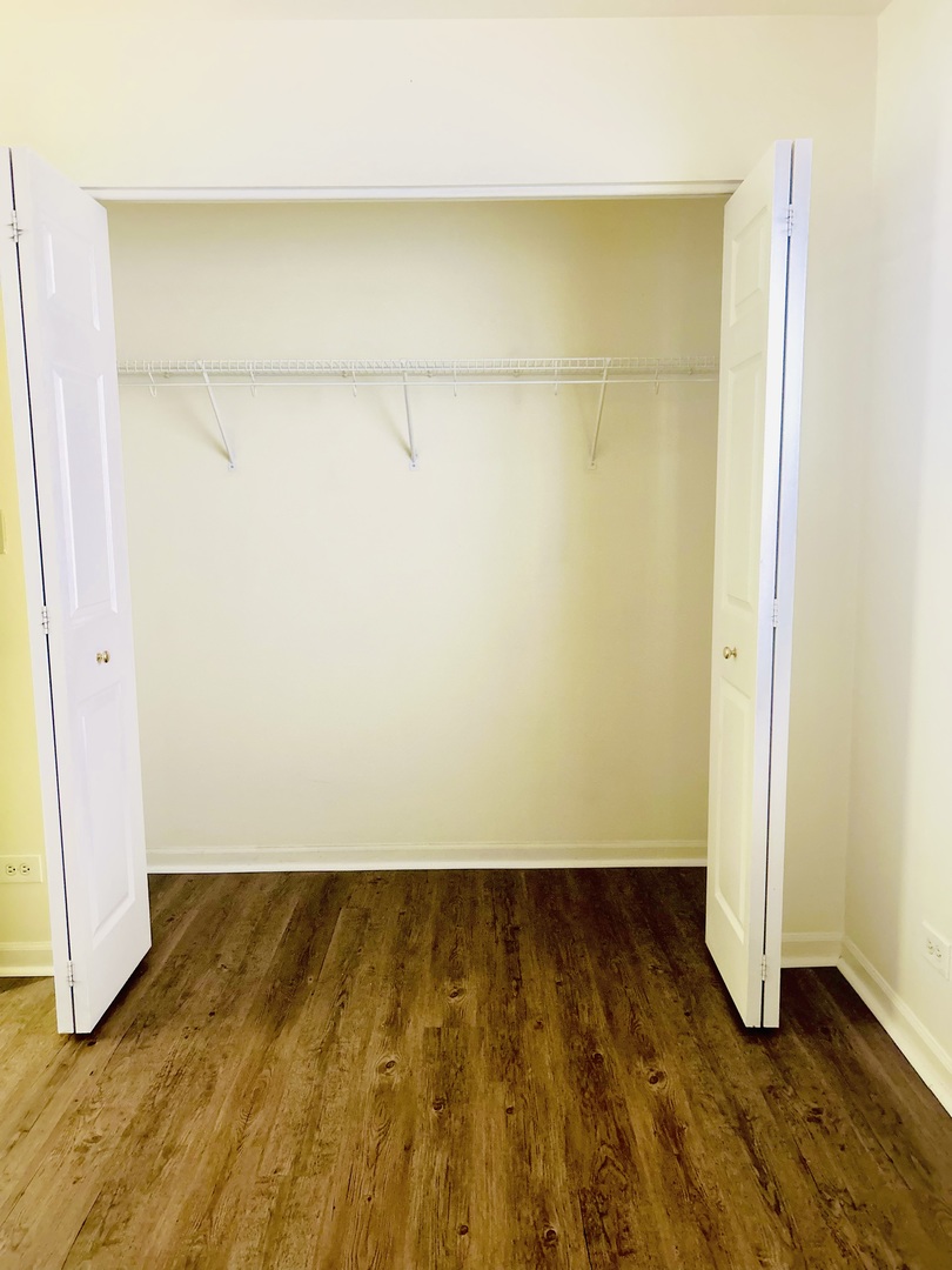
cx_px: 476
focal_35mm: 26
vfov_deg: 67.3
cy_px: 635
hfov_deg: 53.1
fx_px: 953
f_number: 1.5
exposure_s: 1/40
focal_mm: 5.7
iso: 640
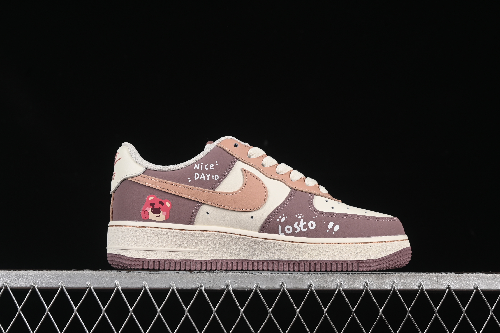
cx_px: 250
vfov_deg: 18.2
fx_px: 1042
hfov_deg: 27.0
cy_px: 166
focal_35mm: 75
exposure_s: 1/80
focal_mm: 50
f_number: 8
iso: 160
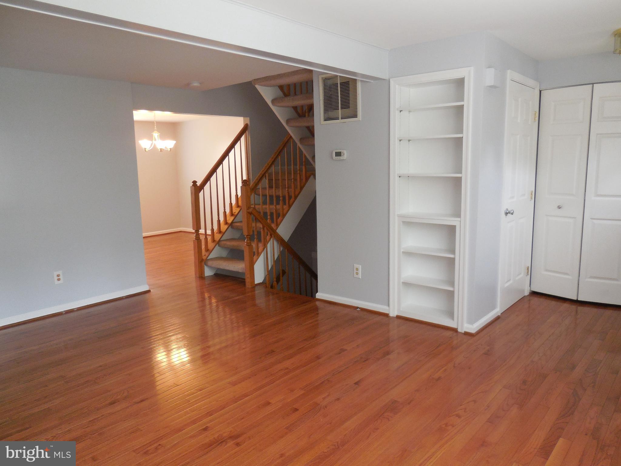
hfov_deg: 69.4
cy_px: 233
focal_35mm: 25
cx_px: 310
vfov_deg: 54.9
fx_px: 448
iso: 250
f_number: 3.1
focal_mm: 4.5
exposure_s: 1/30
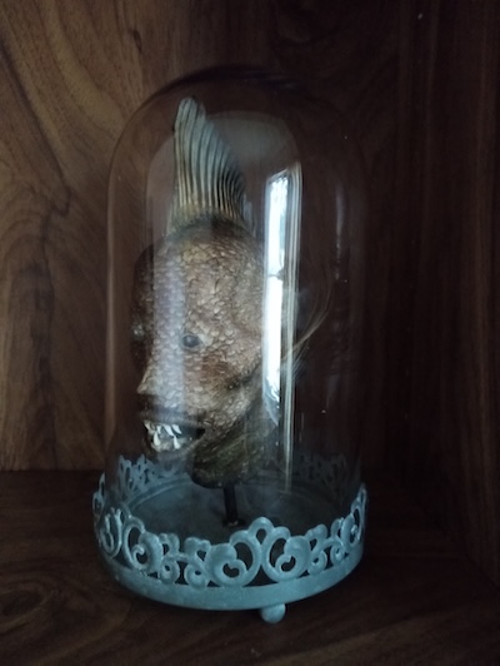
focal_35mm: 28
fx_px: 538
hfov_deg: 49.8
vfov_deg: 63.4
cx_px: 250
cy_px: 333
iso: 3415
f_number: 2.2
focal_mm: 3.42
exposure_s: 1/10
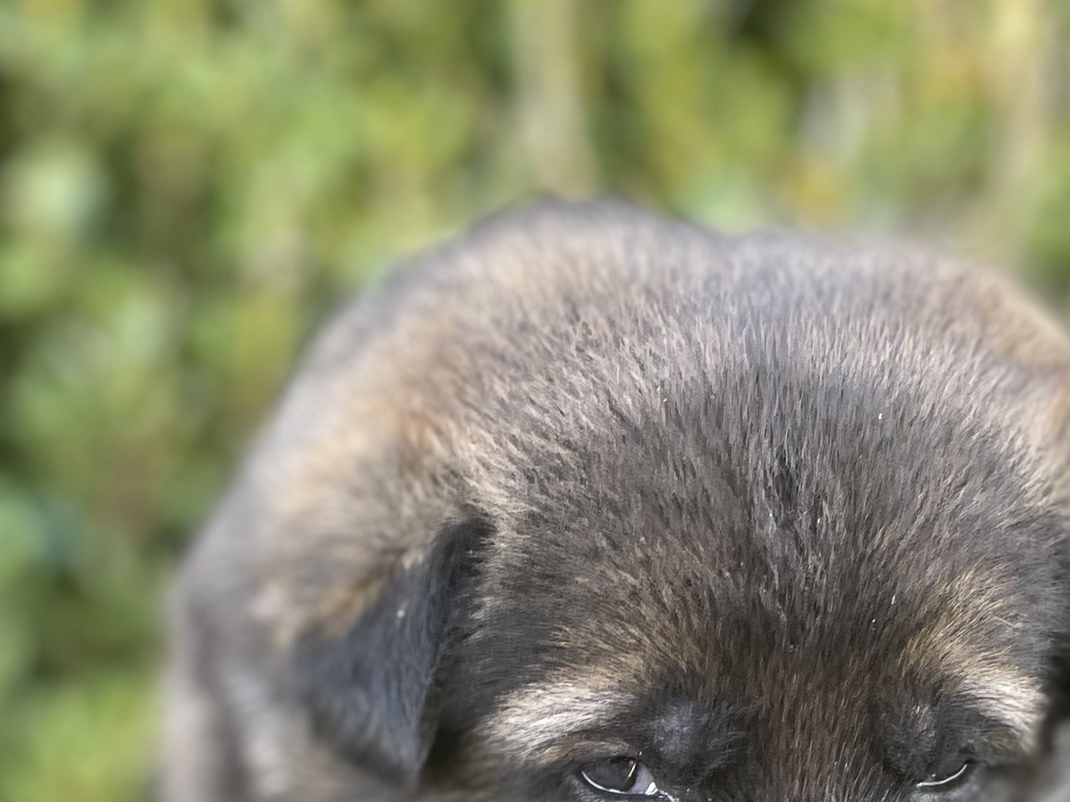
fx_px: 2226
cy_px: 936
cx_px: 367
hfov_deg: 26.9
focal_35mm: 72
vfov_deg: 19.4
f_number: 1.6
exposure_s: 1/121
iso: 80
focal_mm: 4.2
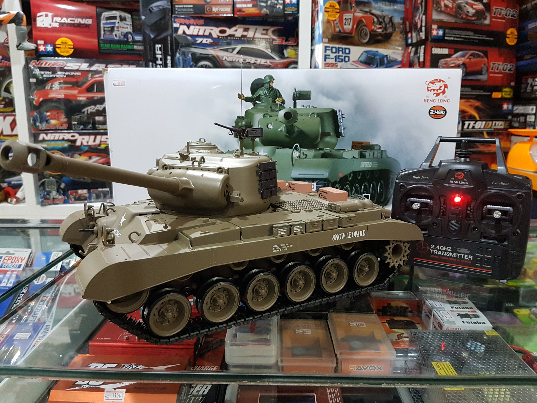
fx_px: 403
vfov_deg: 53.1
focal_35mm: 26
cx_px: 268
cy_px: 202
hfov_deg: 67.3
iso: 250
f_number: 1.7
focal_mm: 4.2
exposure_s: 1/17
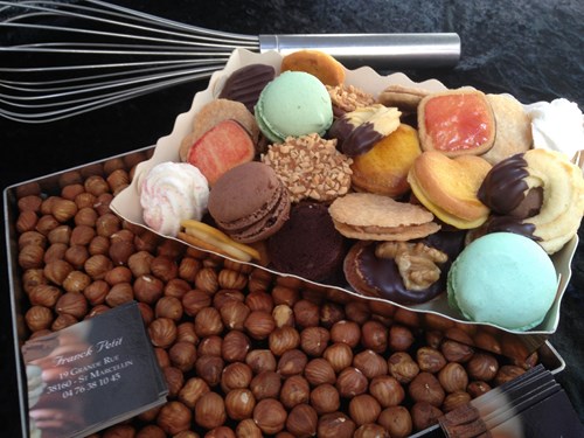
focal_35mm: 35
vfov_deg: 40.7
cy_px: 219
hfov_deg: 52.6
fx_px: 590
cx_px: 292
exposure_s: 1/20
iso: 64
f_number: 2.4
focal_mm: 4.28
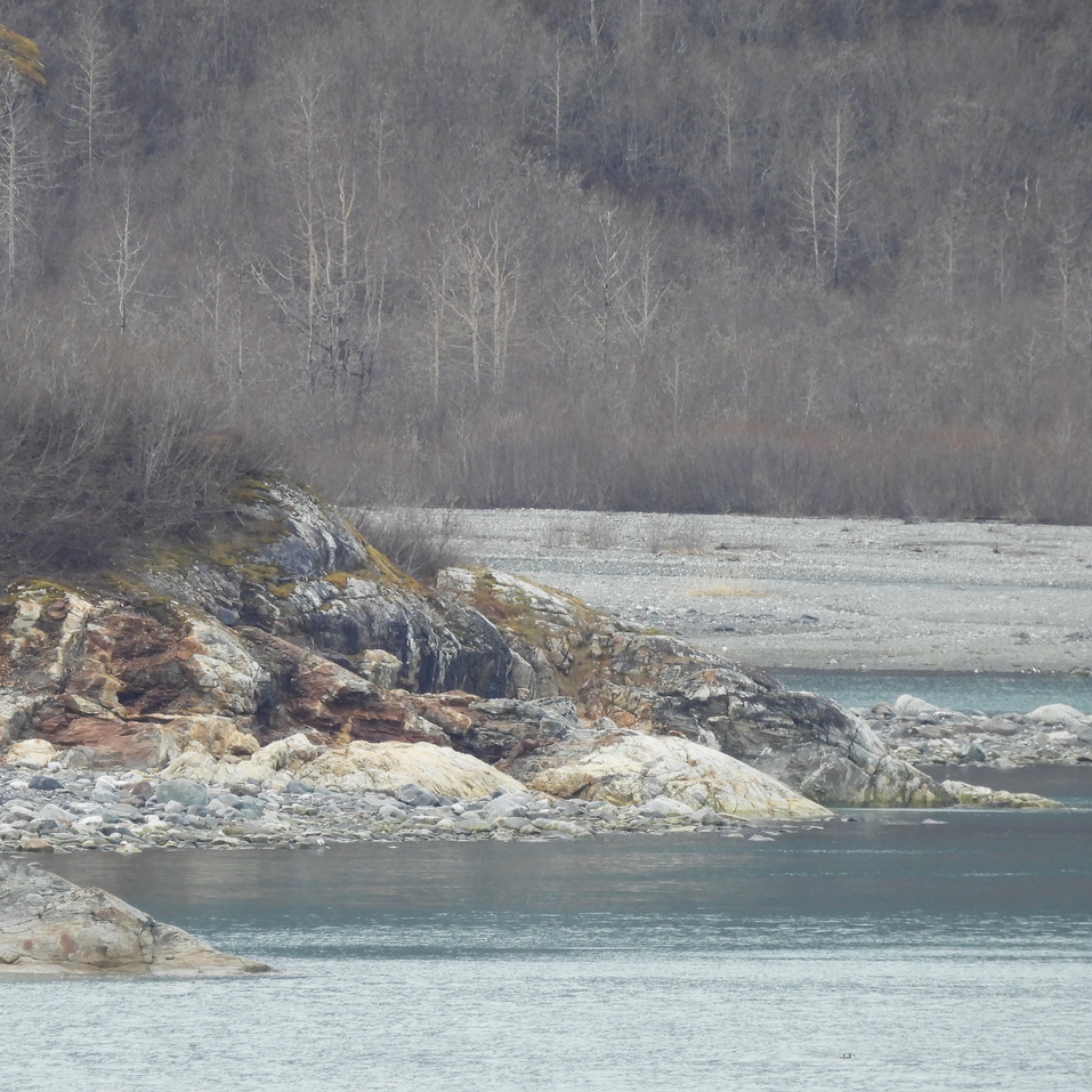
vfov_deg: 1.2
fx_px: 50609
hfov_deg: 1.2
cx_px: 386
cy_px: 545
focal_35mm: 1418
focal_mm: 214
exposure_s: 1/500
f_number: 6.3
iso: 320
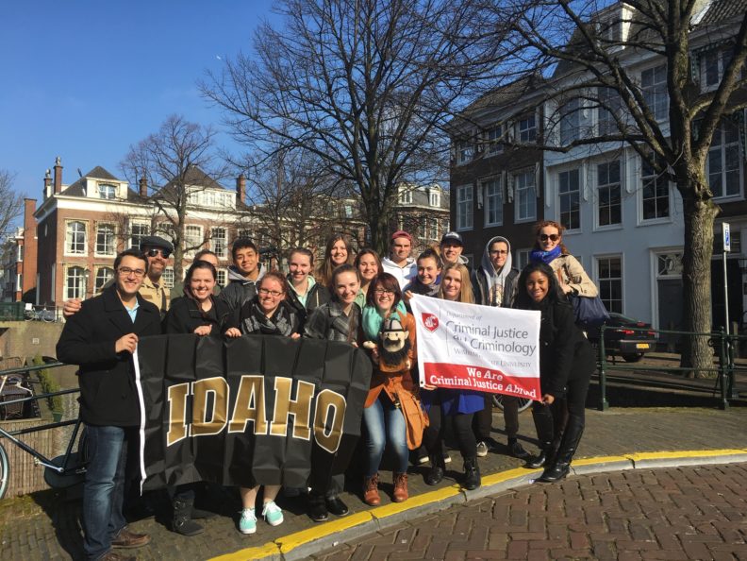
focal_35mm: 29
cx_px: 374
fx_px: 626
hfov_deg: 61.7
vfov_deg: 48.2
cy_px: 280
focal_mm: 4.15
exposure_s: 1/1374
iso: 25
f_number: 2.2
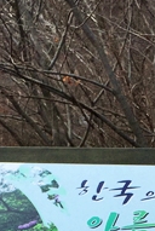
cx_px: 107
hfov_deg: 11.6
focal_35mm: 118
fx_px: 759
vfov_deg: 16.4
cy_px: 298
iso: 32
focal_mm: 4.15
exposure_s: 1/297
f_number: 2.2
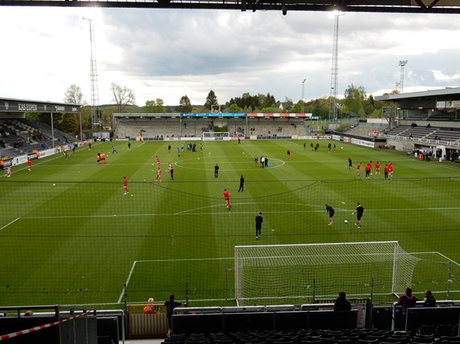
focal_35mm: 31
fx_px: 412
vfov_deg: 45.4
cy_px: 171
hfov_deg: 58.4
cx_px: 227
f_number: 4
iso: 125
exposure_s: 1/160
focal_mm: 5.4
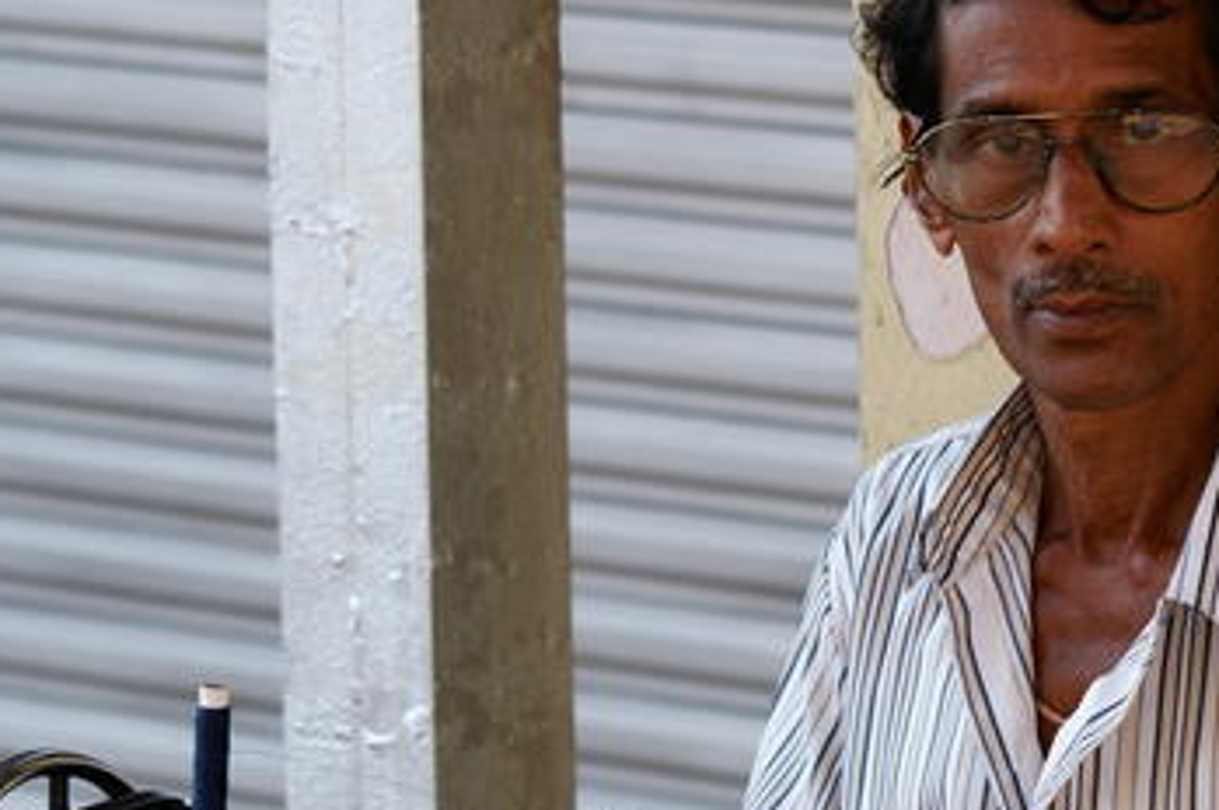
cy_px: 628
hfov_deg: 7.5
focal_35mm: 275
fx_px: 9303
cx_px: 849
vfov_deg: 5.0
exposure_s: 1/160
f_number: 6.3
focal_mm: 100
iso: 200
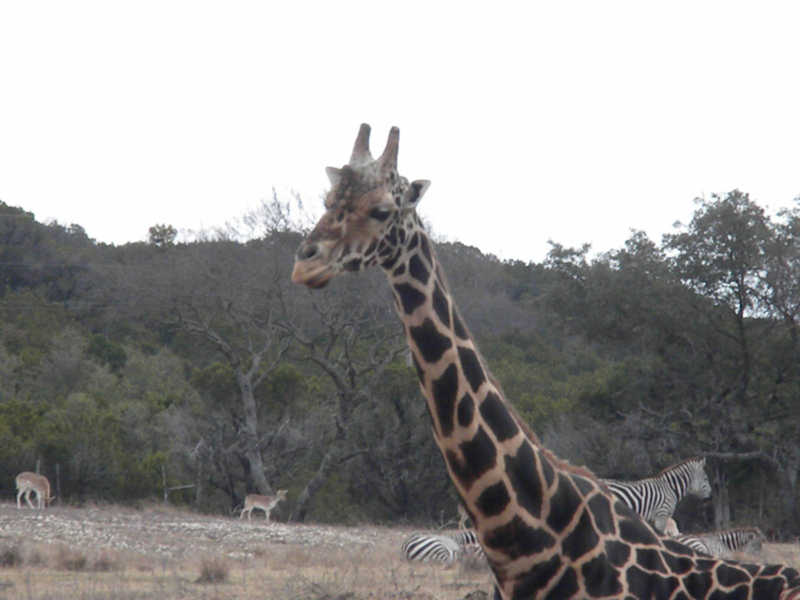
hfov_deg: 7.6
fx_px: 6009
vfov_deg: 5.7
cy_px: 300
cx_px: 400
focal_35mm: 260
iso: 640
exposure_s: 1/169
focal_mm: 46.2
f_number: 14
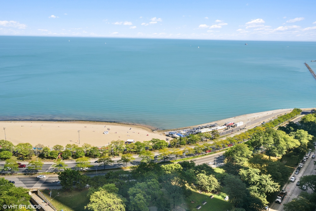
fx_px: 307
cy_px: 106
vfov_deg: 37.9
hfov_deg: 54.4
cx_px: 158
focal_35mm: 35
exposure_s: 1/50
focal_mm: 35
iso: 160
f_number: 8
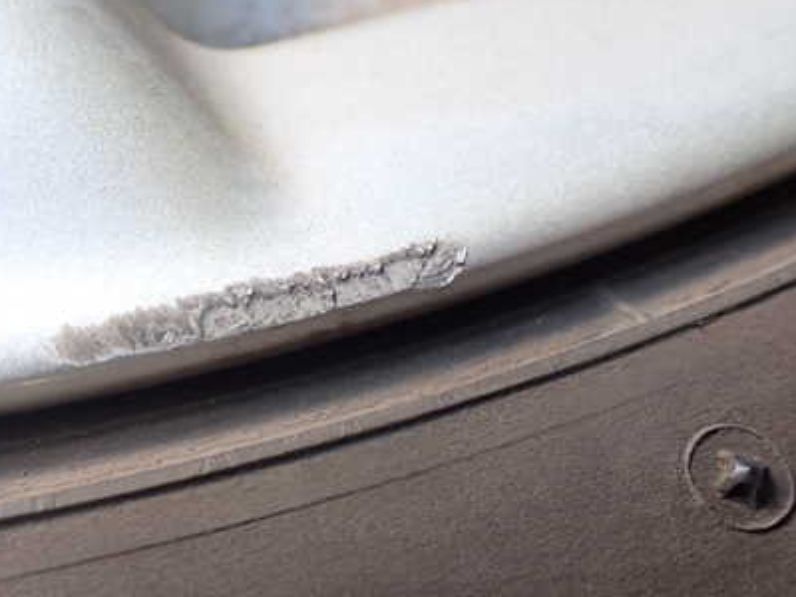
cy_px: 297
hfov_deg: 41.4
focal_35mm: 45
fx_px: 1035
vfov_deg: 32.2
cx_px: 255
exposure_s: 1/125
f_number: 2.3
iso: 500
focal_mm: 5.4
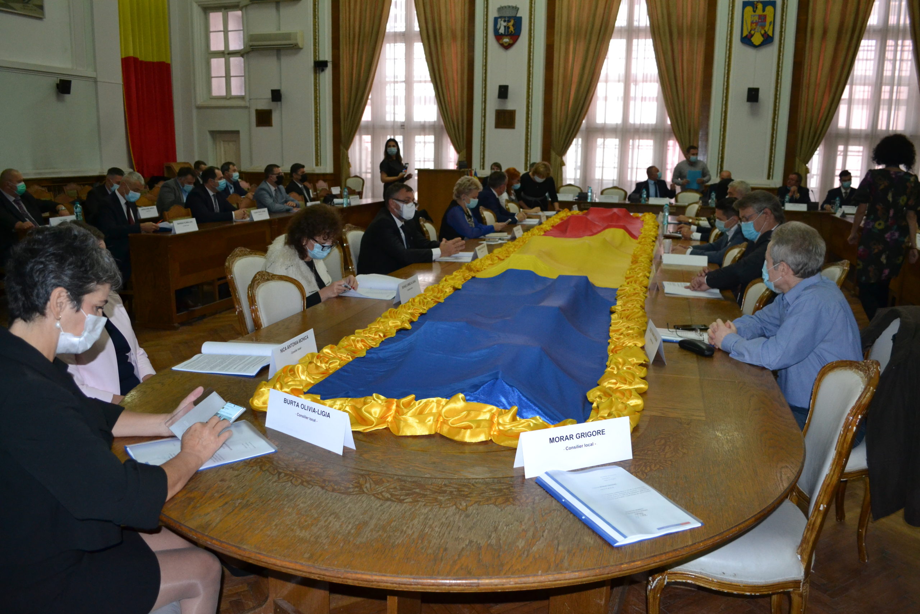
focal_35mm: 27
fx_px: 690
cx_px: 460
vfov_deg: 47.9
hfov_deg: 67.4
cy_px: 307
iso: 1600
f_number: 3.5
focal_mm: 18
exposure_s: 1/60
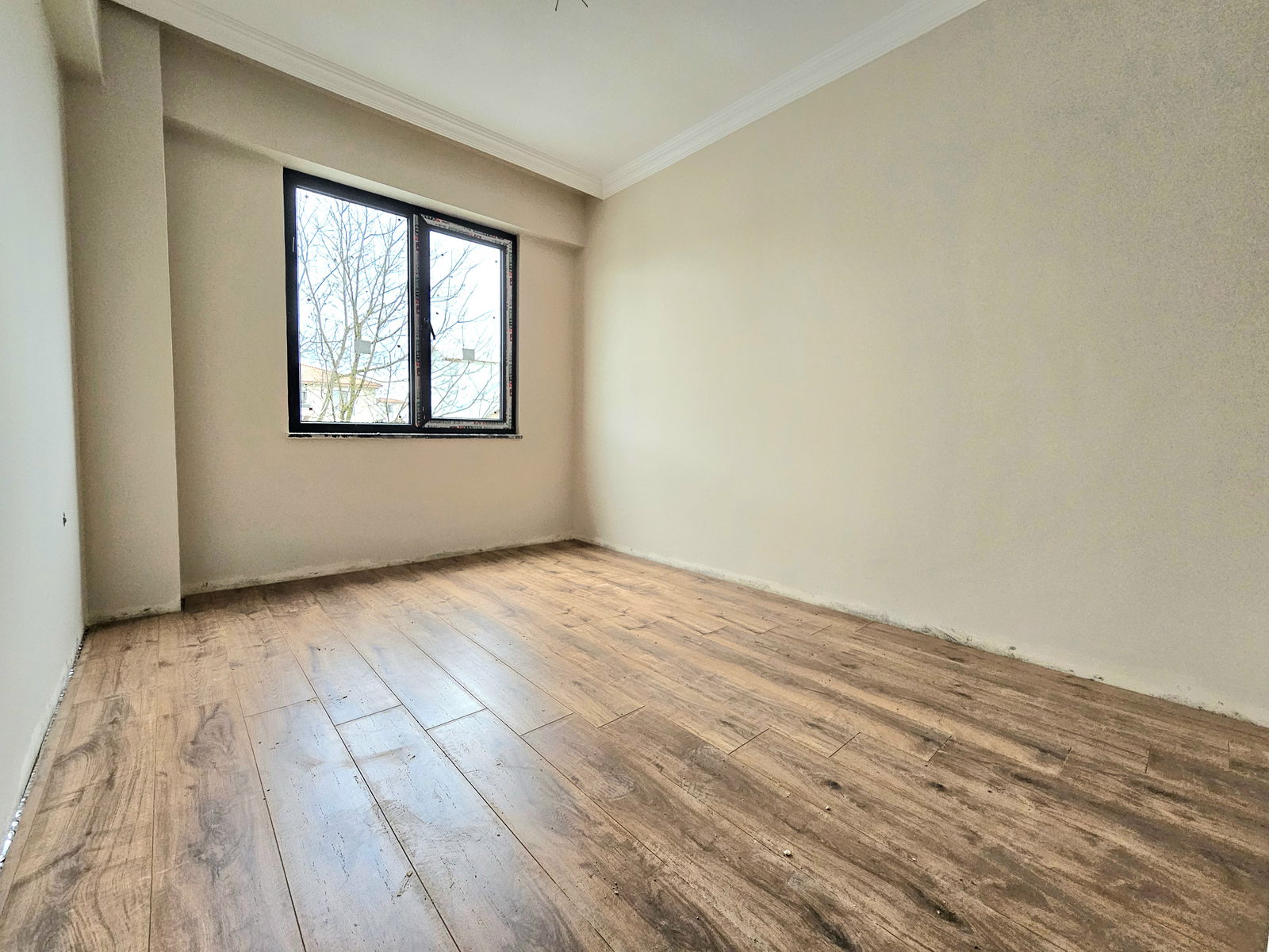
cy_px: 476
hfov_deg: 106.2
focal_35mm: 13
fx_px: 477
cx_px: 634
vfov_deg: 89.9
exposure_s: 1/192
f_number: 2.2
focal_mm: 2.2
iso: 160
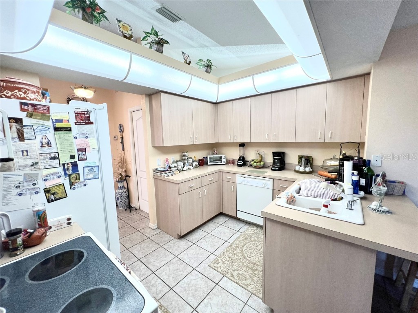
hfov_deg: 106.2
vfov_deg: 89.9
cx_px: 209
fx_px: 157
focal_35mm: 13
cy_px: 156
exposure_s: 1/120
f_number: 1.8
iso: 125
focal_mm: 1.57
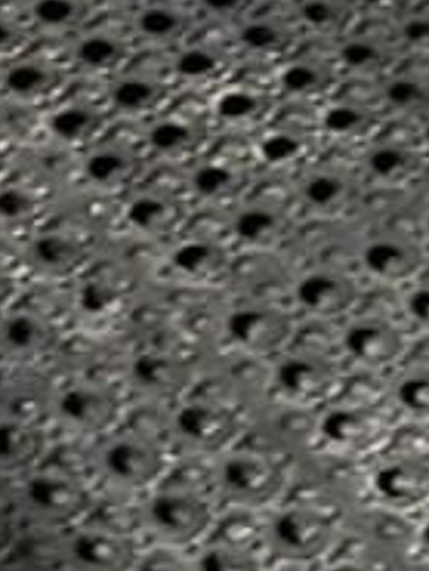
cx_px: 531
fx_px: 1882
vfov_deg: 16.1
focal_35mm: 114
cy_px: 795
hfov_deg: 12.7
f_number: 1.8
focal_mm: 4.25
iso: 1000
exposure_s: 1/30
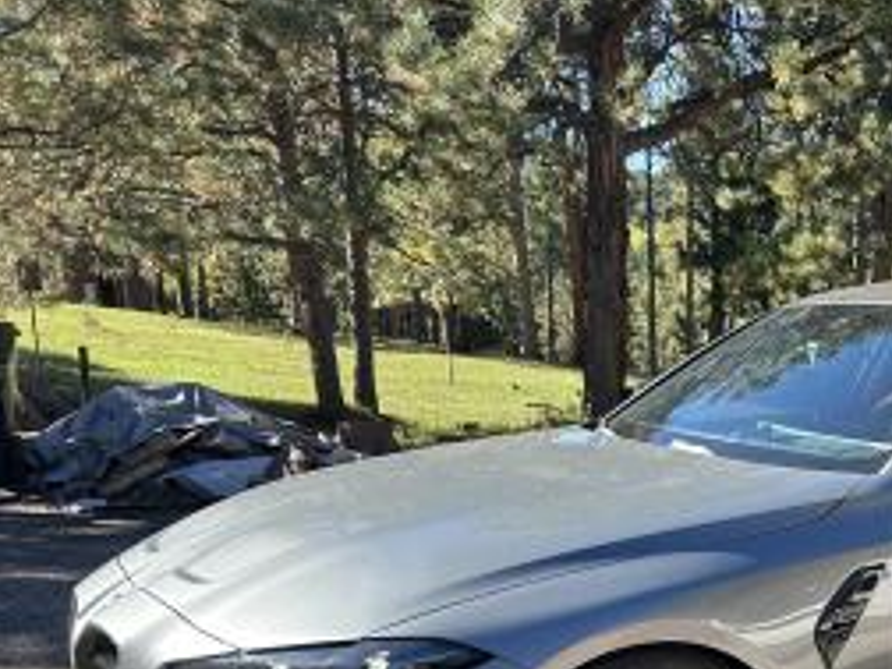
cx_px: 828
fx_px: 1340
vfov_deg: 26.8
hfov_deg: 34.4
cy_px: 637
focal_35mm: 52
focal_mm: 5.7
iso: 50
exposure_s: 1/797
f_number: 1.5
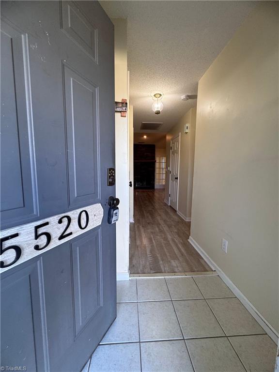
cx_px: 140
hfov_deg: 85.7
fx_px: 150
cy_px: 186
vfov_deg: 102.1
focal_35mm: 14
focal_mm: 2.22
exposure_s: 1/120
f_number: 2.2
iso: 125
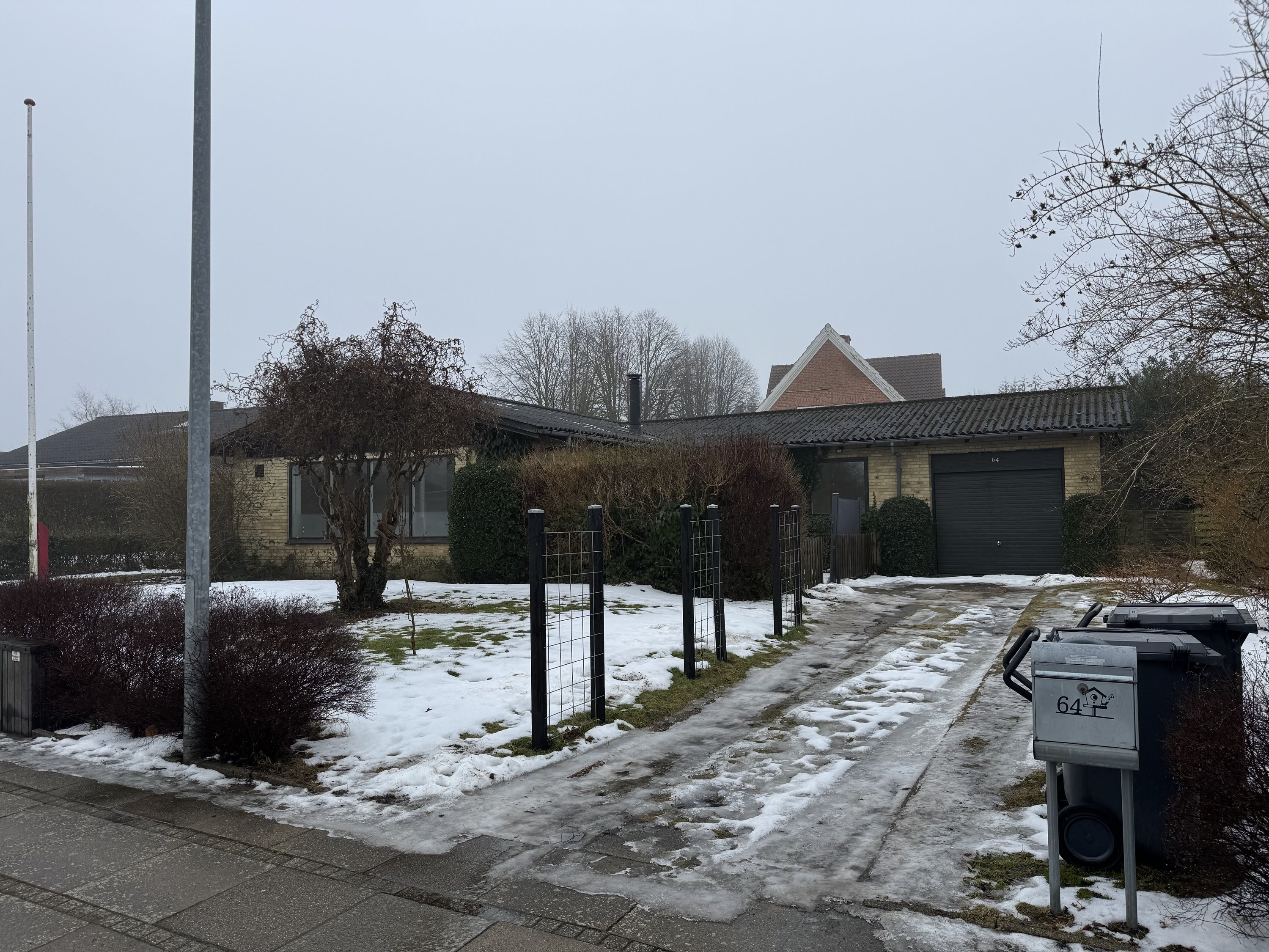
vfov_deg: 56.8
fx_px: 880
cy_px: 476
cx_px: 634
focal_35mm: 24
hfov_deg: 71.6
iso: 80
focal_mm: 6.76
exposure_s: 1/2041
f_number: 1.78
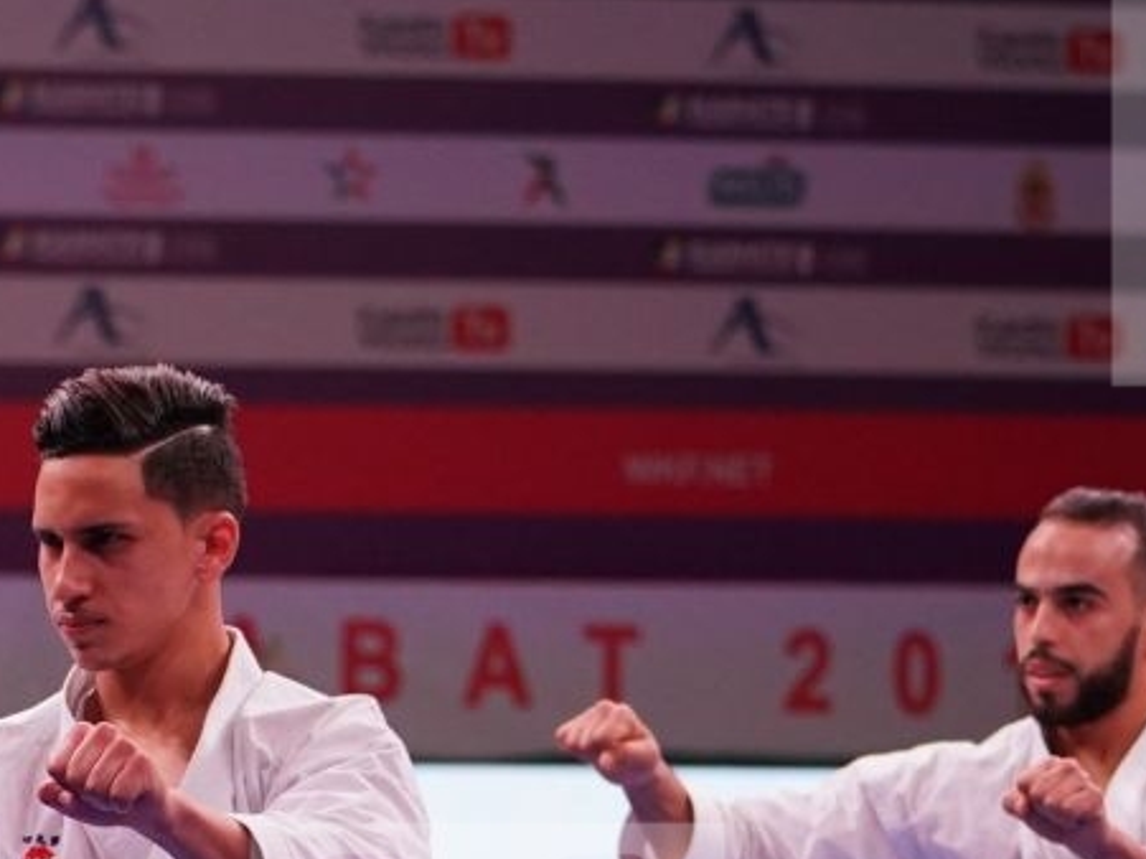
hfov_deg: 6.9
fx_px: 9400
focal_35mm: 284
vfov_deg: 5.2
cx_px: -374
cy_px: 1055
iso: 1600
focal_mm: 74
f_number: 2.8
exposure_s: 1/500
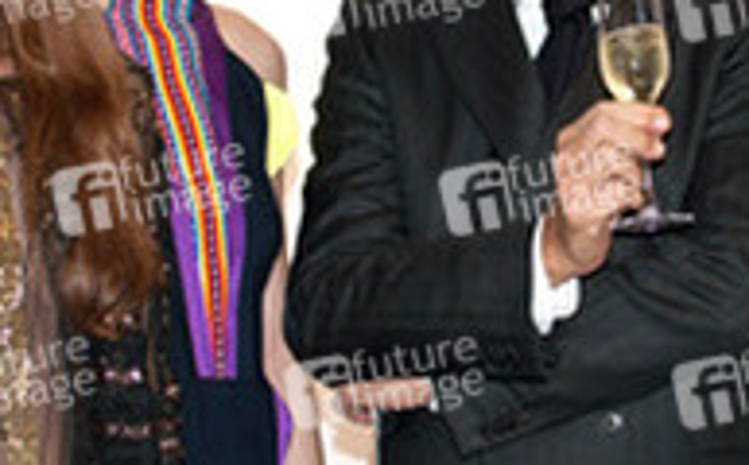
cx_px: 437
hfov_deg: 16.7
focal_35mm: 125
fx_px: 2552
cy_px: 93
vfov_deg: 10.4
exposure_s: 1/60
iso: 400
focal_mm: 35
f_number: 2.8
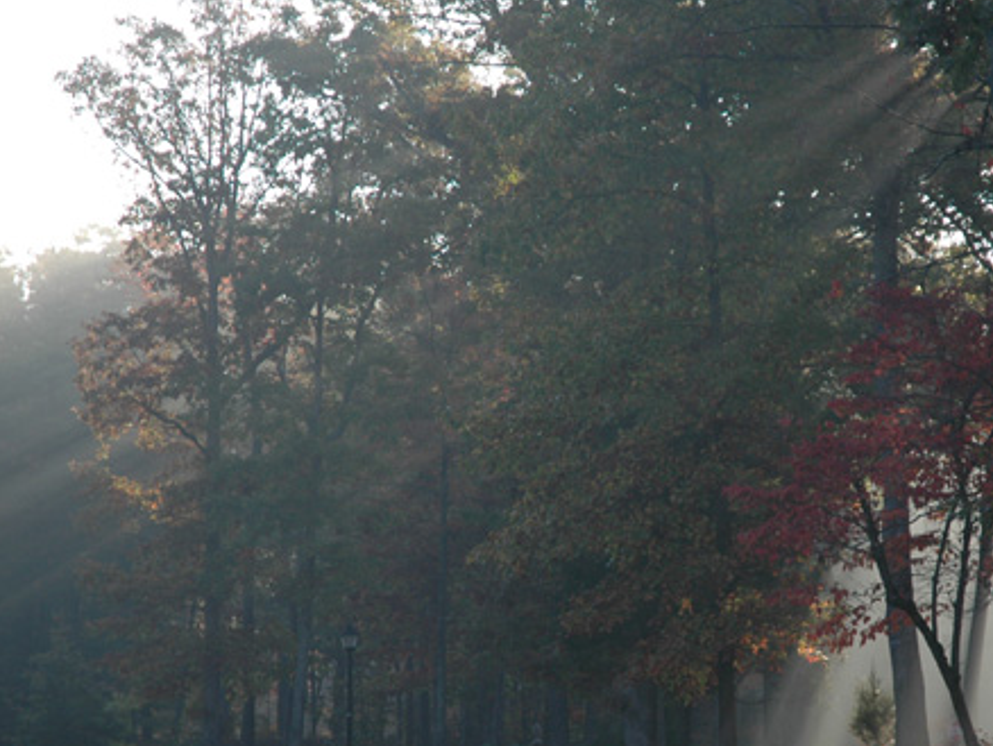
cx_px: 664
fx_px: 4965
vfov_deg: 8.6
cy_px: 458
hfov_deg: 11.4
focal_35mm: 173
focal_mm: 70
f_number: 4.5
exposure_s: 1/320
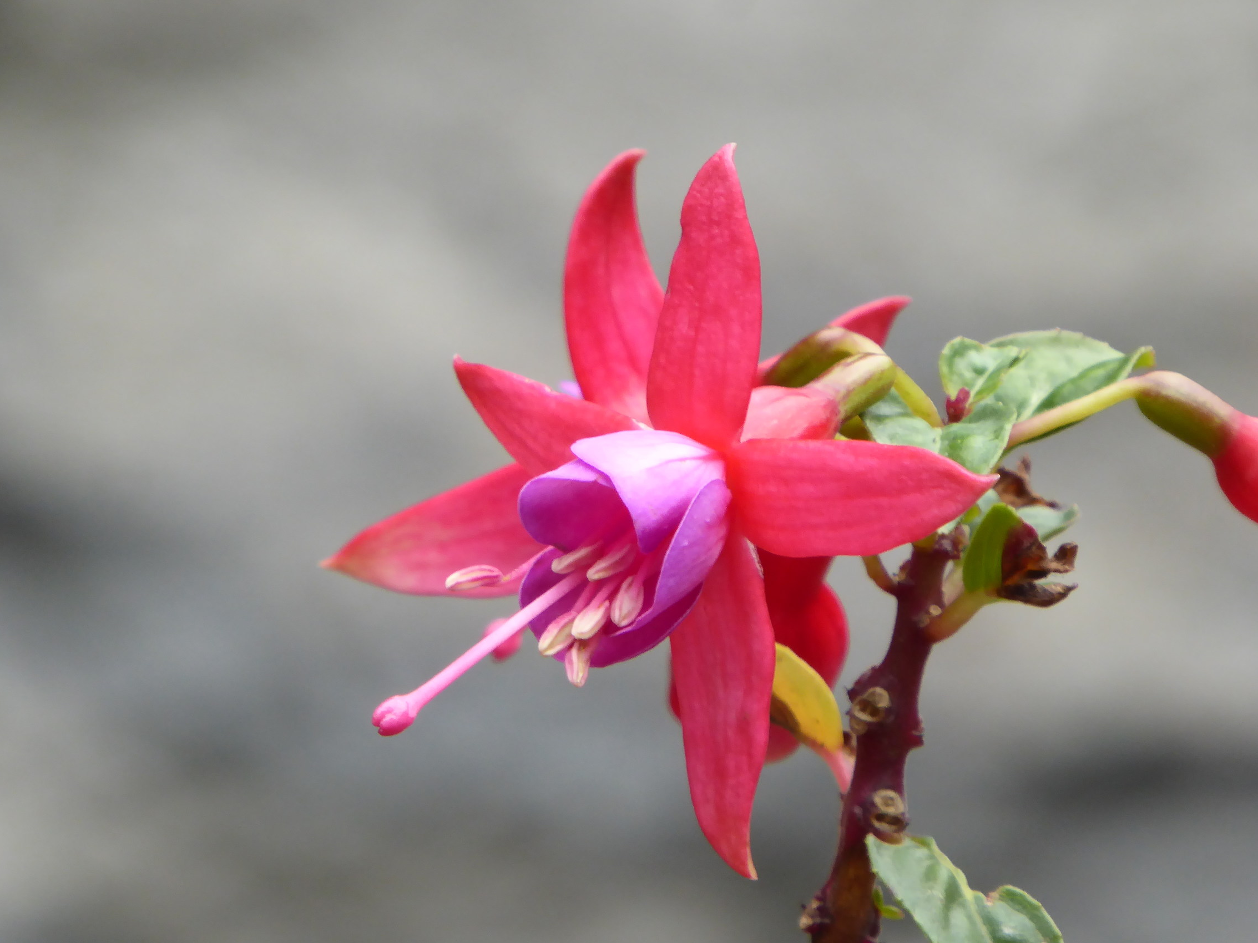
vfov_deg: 2.4
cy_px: 468
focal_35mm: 632
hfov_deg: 3.1
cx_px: 629
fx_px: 22967
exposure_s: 1/100
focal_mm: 96.2
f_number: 6.1
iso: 250
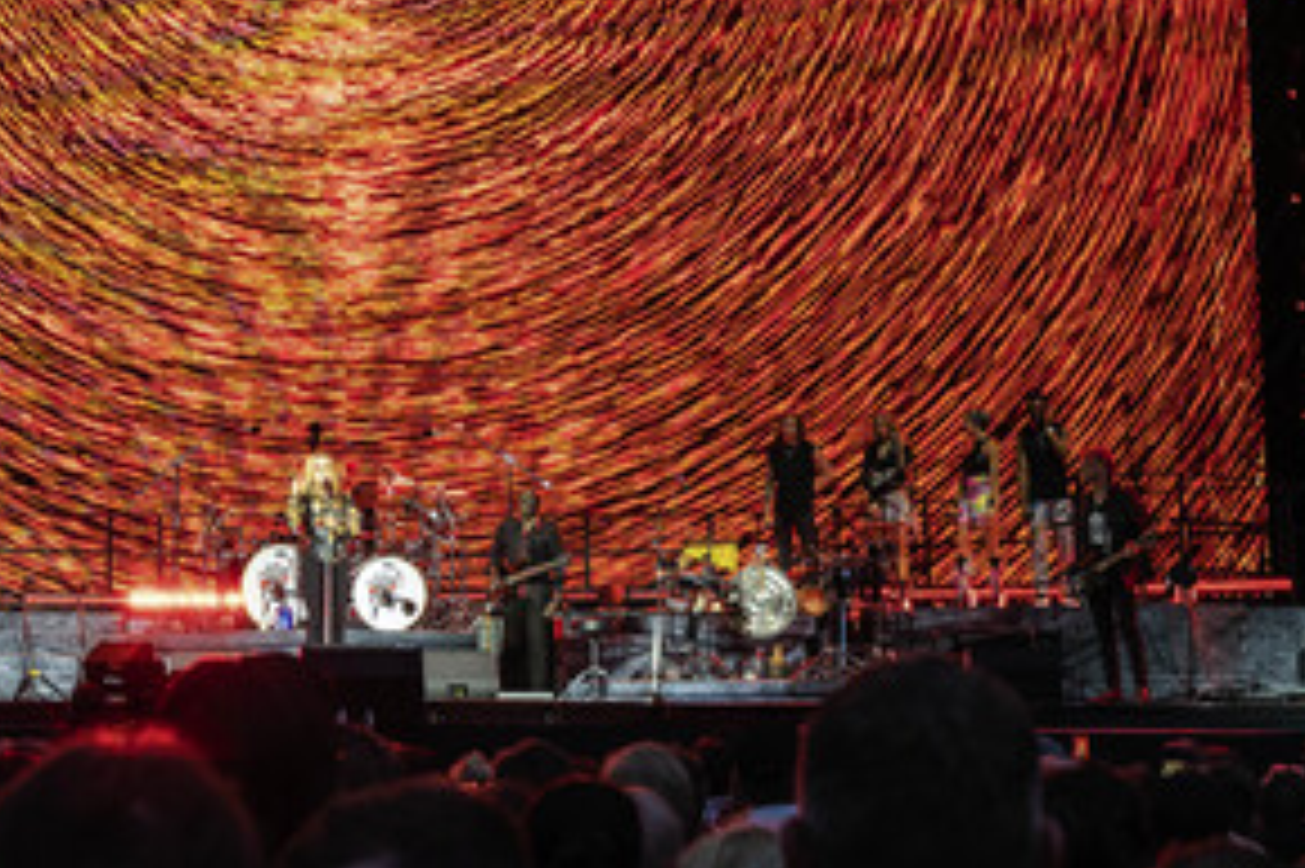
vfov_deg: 19.4
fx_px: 2536
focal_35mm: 70
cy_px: 355
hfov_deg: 28.4
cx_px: 299
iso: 1600
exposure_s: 1/250
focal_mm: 45
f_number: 6.3
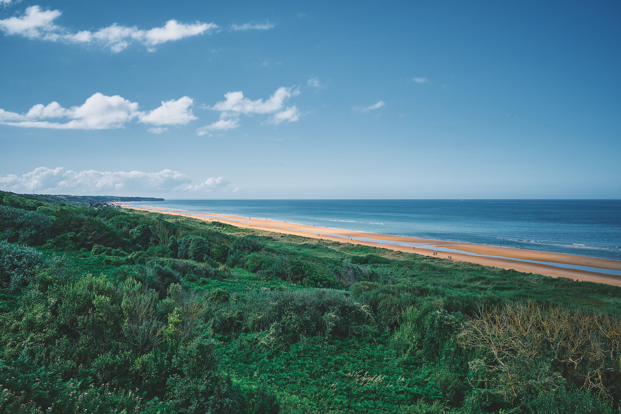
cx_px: 310
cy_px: 207
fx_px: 466
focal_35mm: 27
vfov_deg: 47.9
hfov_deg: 67.4
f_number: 5.6
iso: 160
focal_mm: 18
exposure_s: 1/420
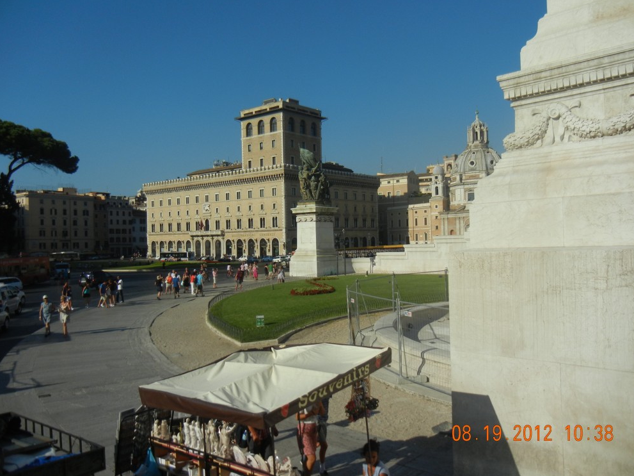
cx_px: 326
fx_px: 568
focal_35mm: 31
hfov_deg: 58.3
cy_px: 238
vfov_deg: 45.4
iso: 160
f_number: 7
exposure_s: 1/840
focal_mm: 5.4
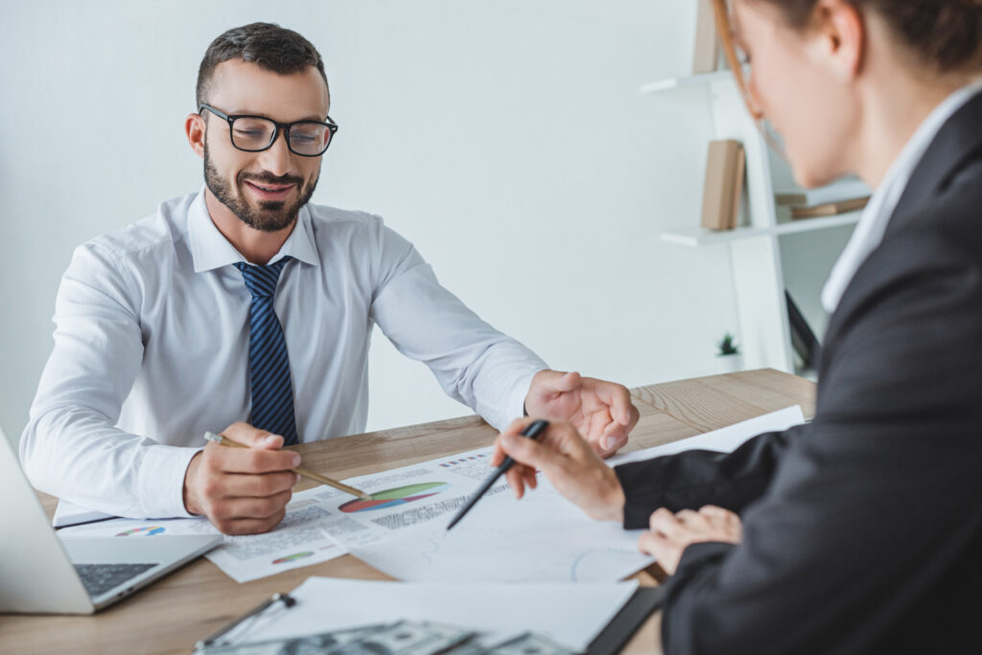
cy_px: 328
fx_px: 1364
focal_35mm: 50
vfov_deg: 27.0
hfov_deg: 39.6
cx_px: 491
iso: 320
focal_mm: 50
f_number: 3.5
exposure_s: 1/250
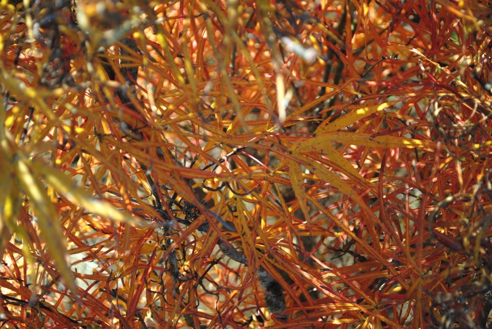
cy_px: 164
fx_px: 1129
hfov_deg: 24.6
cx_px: 246
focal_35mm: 82
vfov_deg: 16.6
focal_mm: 55
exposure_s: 1/100
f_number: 5.6
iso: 400
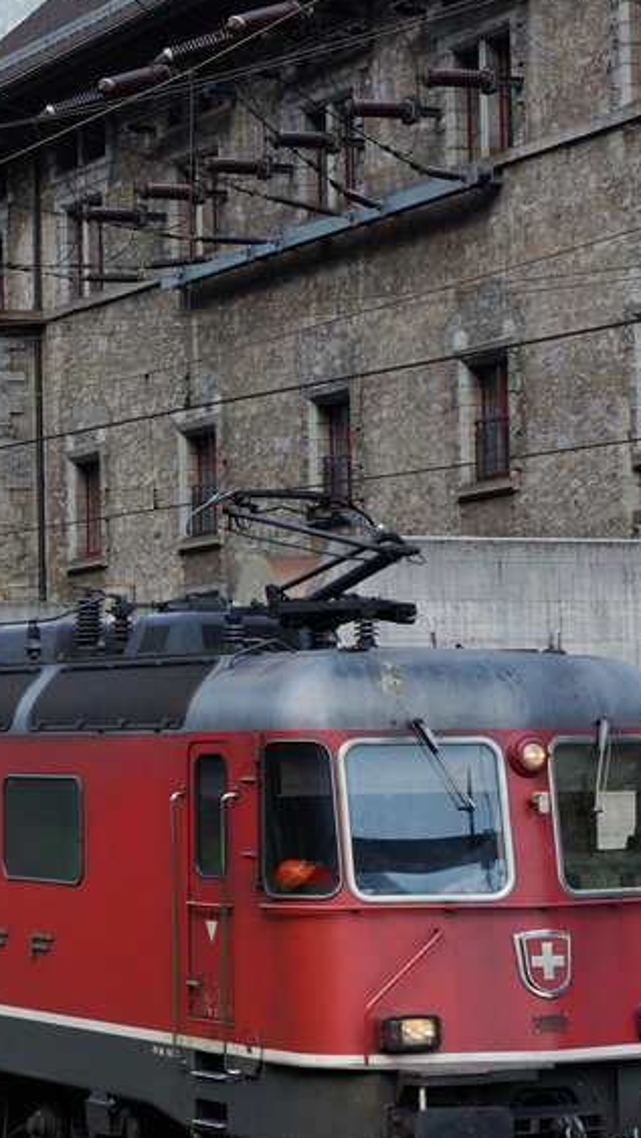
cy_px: 665
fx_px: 3536
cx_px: -8
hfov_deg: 10.3
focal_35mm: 117
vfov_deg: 18.3
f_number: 4.5
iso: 400
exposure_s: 1/640
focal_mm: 35
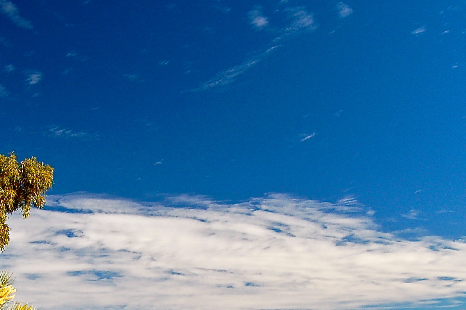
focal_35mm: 68
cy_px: 293
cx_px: 158
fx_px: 879
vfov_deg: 19.5
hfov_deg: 29.5
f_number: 7.1
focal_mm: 18
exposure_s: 1/200
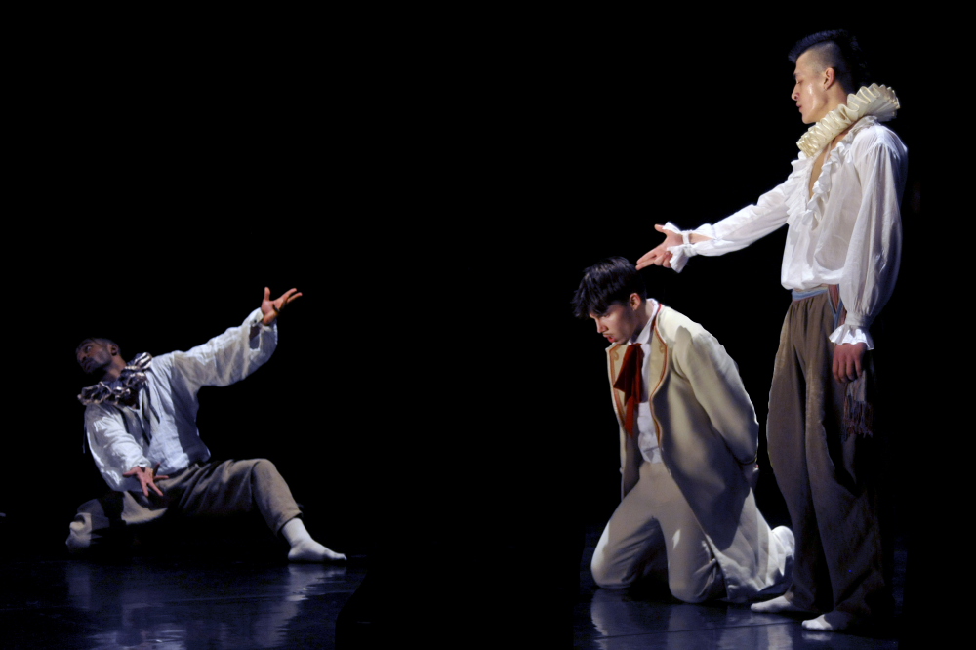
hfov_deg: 39.6
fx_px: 1355
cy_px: 325
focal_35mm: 50
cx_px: 488
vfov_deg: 27.0
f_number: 2
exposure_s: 1/125
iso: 2500
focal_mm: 50
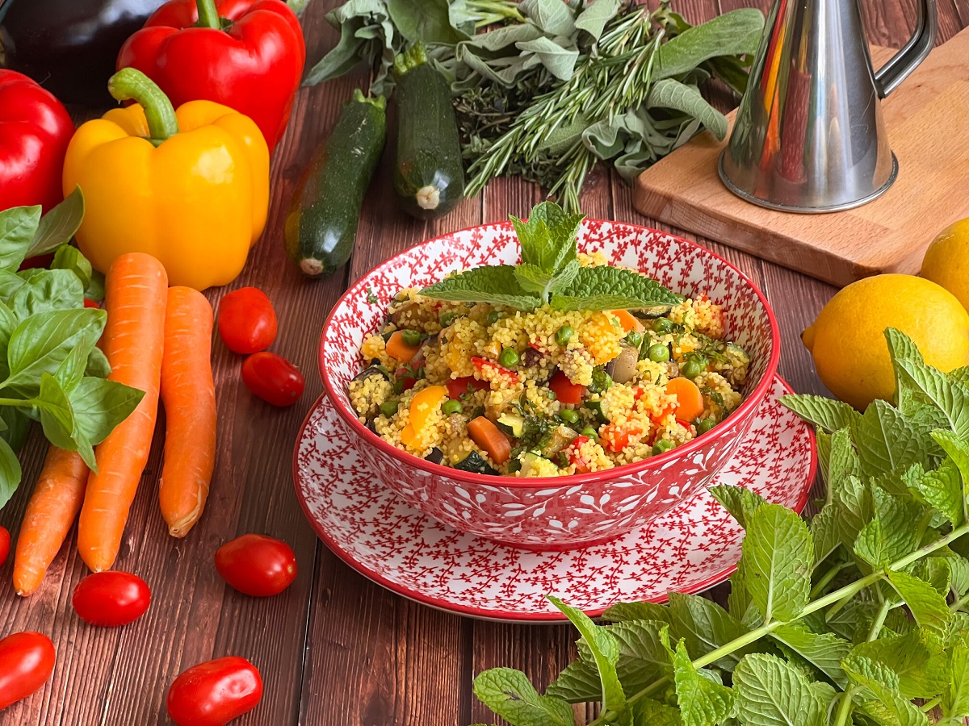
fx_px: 2155
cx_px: 484
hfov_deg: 25.3
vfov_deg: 19.1
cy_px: 363
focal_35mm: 77
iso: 250
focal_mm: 9
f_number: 2.8
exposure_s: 1/60
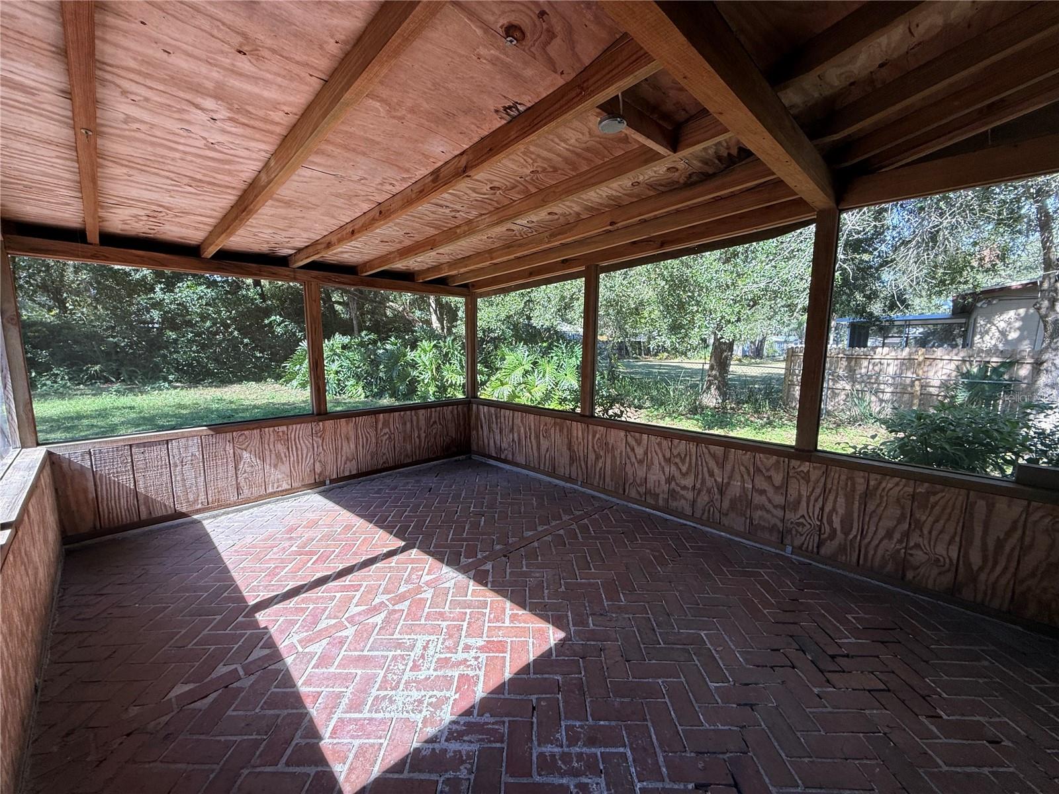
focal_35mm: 14
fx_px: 428
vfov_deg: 85.7
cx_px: 530
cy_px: 397
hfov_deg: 102.1
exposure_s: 1/141
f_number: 2.2
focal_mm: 2.22
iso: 64
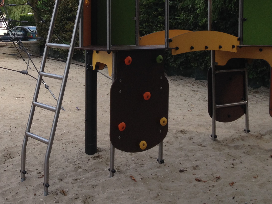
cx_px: 56
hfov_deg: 27.3
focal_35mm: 70
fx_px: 550
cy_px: 19
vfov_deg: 20.6
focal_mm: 4.28
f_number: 2.4
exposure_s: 1/516
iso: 50
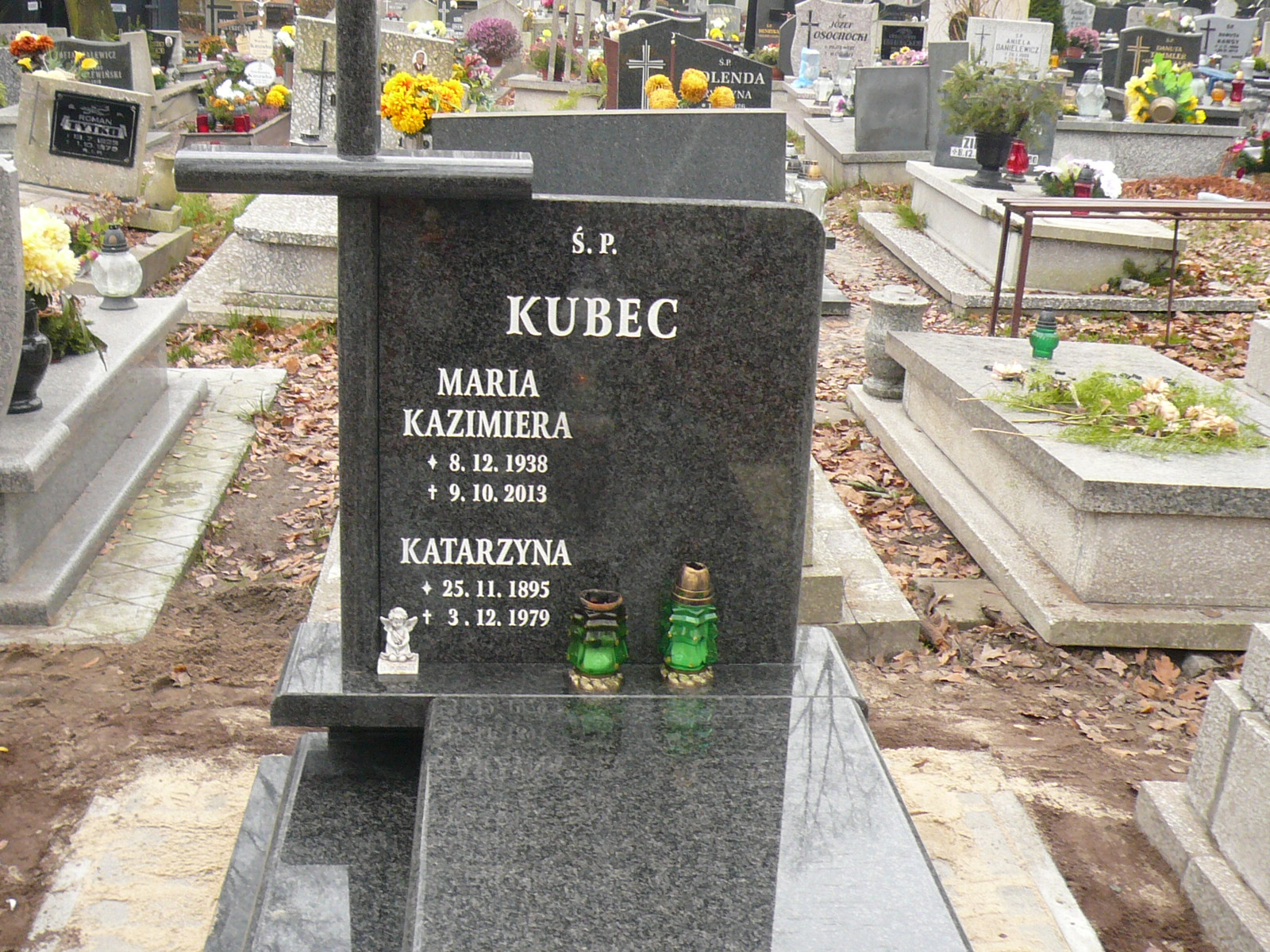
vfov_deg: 32.9
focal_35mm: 44
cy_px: 476
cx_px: 635
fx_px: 1614
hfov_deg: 42.9
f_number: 2.8
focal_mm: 4.7
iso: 100
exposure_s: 1/25
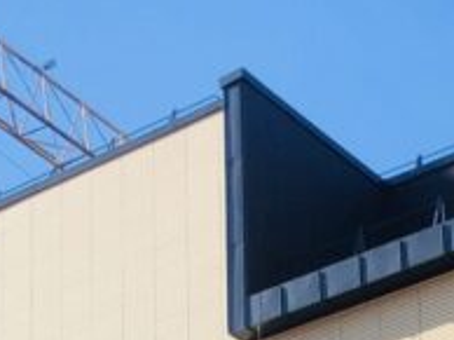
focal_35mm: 148
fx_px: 1939
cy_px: 814
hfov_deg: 13.3
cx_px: 157
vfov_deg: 9.0
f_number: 1.8
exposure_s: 1/1845
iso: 20
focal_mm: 4
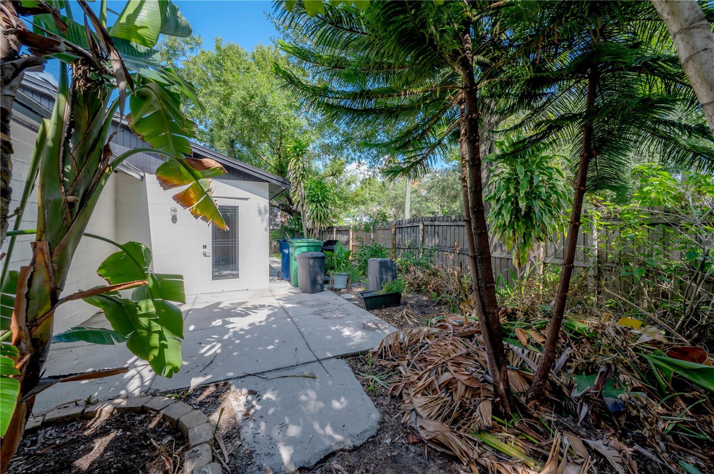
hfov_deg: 104.3
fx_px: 277
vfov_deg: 81.1
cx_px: 357
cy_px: 237
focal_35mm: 14
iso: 320
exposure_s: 1/160
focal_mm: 14
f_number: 10
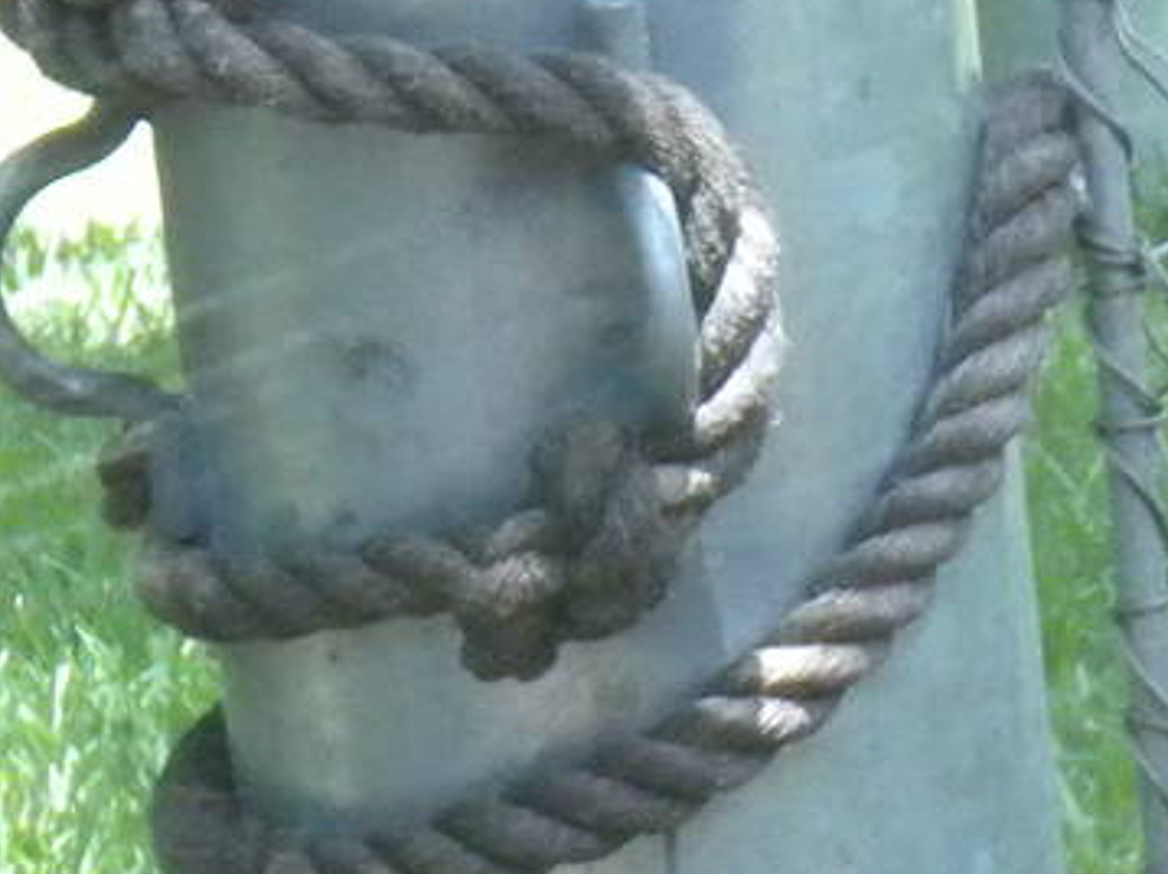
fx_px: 12813
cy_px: 1803
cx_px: 1563
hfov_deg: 5.2
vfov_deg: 3.9
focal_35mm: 380
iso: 461
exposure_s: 1/200
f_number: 5.1
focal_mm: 15
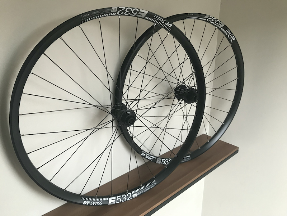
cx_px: 144
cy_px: 108
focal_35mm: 28
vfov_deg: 49.7
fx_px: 232
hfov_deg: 63.4
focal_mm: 3.99
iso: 25
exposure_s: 1/40
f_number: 1.8
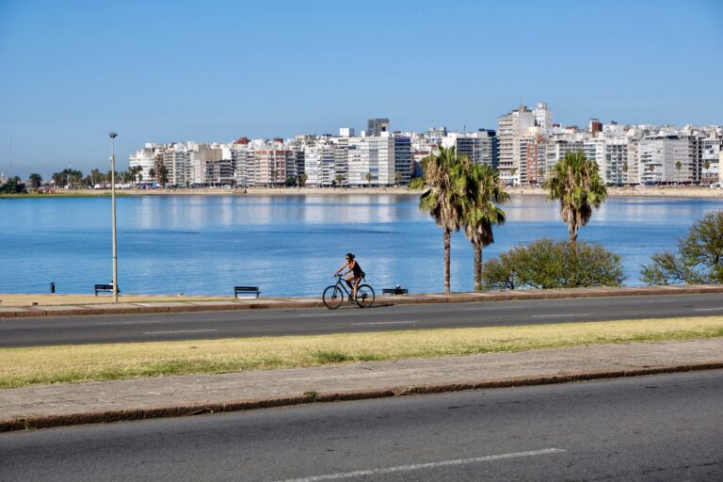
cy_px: 241
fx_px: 1667
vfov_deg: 16.5
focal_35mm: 83
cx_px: 362
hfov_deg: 24.5
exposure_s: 1/550
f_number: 8
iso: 160
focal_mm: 55
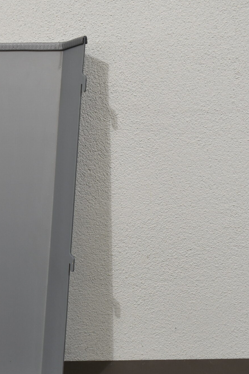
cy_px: 226
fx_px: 871
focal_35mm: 84
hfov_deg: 16.0
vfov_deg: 24.2
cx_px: 19
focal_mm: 29
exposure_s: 1/125
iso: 400
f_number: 5.6
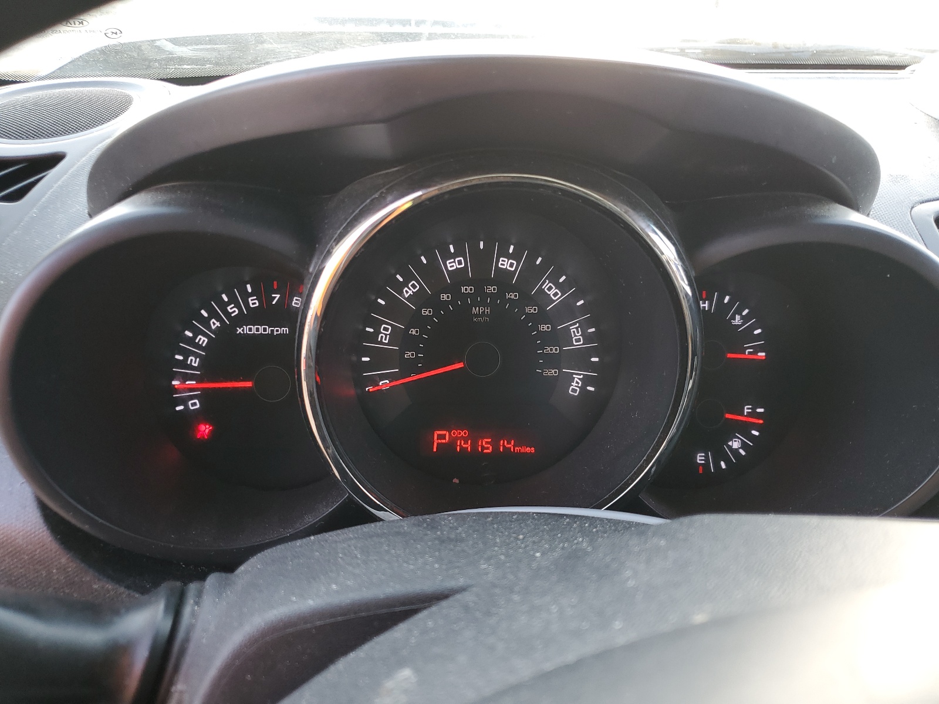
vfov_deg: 53.1
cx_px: 470
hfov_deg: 67.3
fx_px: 705
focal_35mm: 26
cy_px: 352
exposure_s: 1/60.2
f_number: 1.5
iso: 53
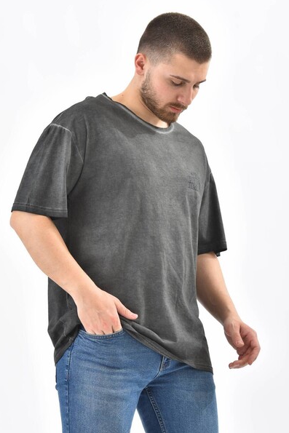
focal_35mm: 126
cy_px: 208
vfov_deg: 16.3
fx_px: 1516
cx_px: 143
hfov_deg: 10.9
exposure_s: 1/160
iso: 100
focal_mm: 100
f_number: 7.1
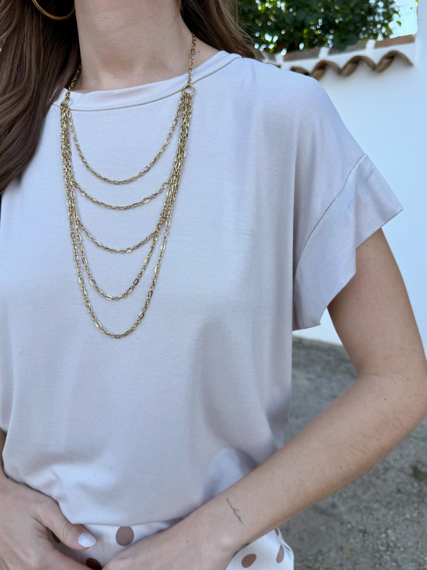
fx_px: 395
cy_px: 285
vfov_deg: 71.6
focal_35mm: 24
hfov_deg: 56.8
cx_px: 214
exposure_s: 1/840
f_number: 1.78
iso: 80
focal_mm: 6.76
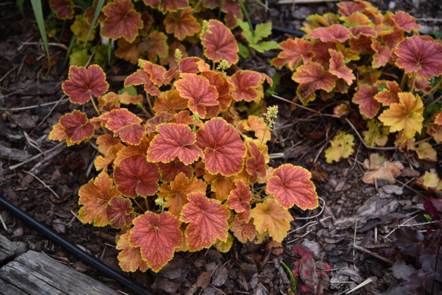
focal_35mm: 62
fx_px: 761
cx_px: 221
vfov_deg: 21.9
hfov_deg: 32.4
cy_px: 148
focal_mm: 62
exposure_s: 1/250
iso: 200
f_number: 4
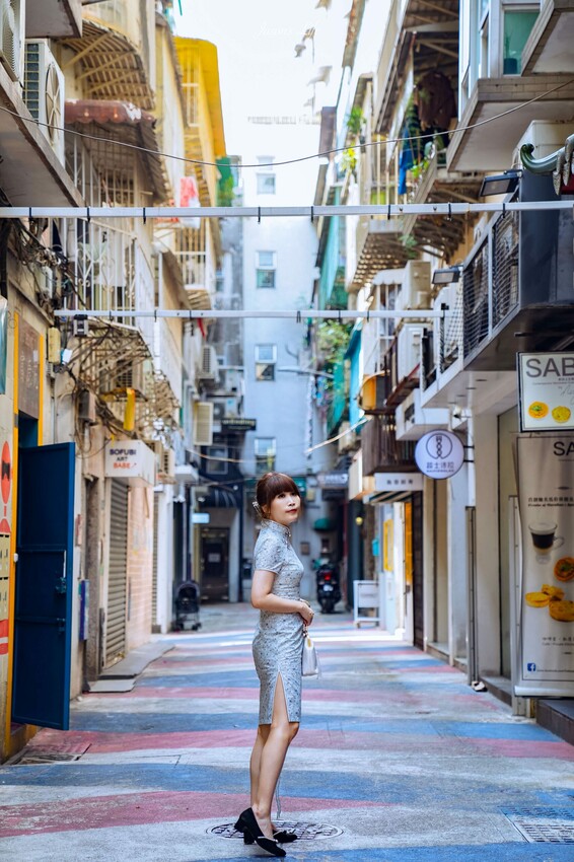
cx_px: 287
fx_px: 1651
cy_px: 431
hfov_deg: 19.7
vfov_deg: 29.3
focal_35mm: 69
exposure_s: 1/80
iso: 125
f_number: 2.8
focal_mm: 69
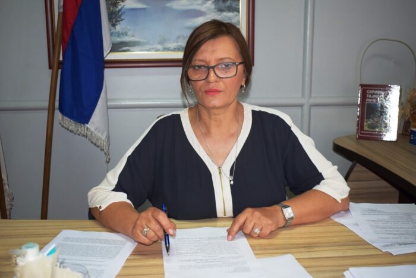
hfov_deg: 43.6
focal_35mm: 45
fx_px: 520
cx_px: 208
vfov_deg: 29.9
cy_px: 139
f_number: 5
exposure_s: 1/100
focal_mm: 30
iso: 800
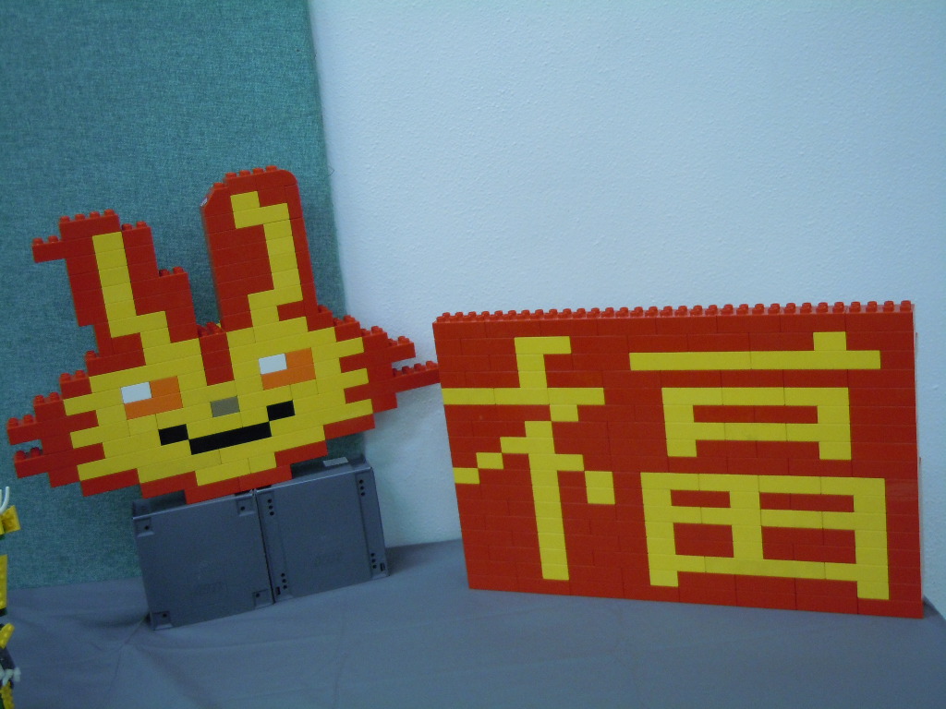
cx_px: 473
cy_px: 354
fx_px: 1230
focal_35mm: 45
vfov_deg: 32.2
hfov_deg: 42.1
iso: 400
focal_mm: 8.1
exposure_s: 1/25
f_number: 3.8
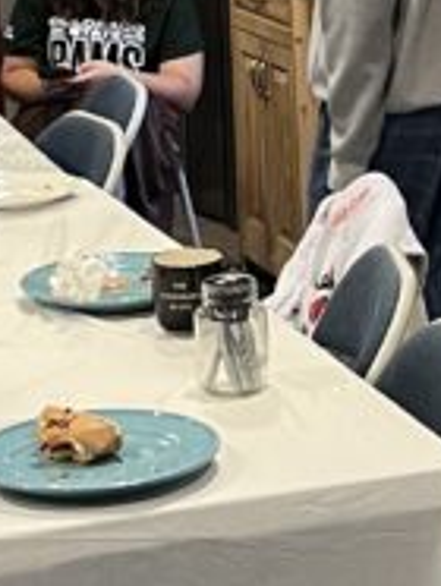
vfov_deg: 13.2
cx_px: 280
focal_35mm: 143
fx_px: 2424
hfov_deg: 10.4
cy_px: -239
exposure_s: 1/60
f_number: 1.6
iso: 320
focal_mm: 5.1
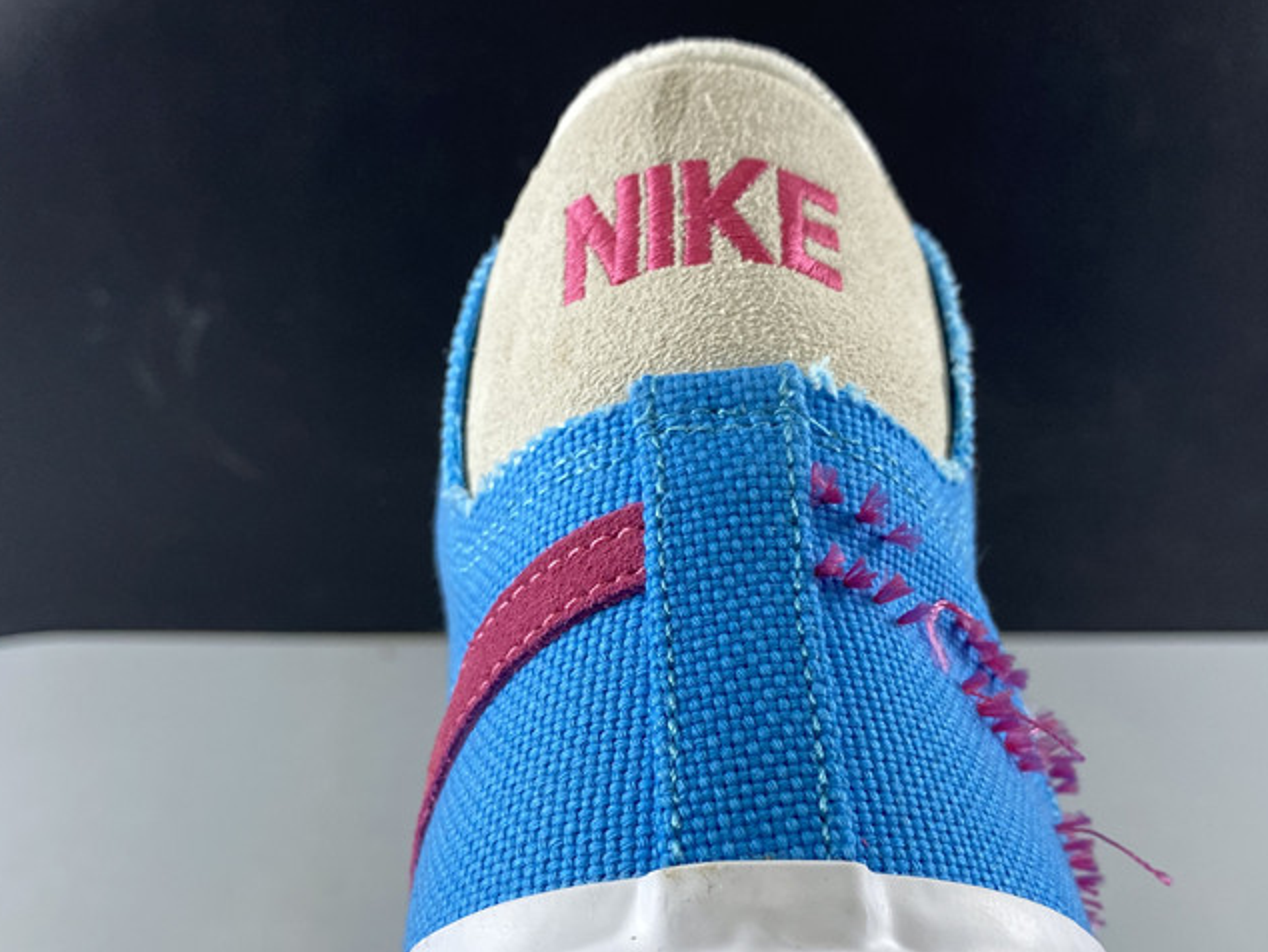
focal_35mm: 41
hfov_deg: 45.8
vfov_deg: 34.8
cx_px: 618
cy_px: 646
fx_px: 1502
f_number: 1.8
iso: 64
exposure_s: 1/100
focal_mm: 4.25
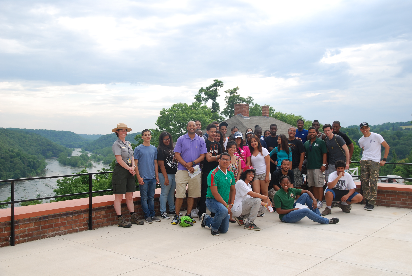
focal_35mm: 39
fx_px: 447
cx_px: 206
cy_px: 138
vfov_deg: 34.3
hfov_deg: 49.5
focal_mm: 26
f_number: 6.3
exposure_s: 1/160
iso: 100
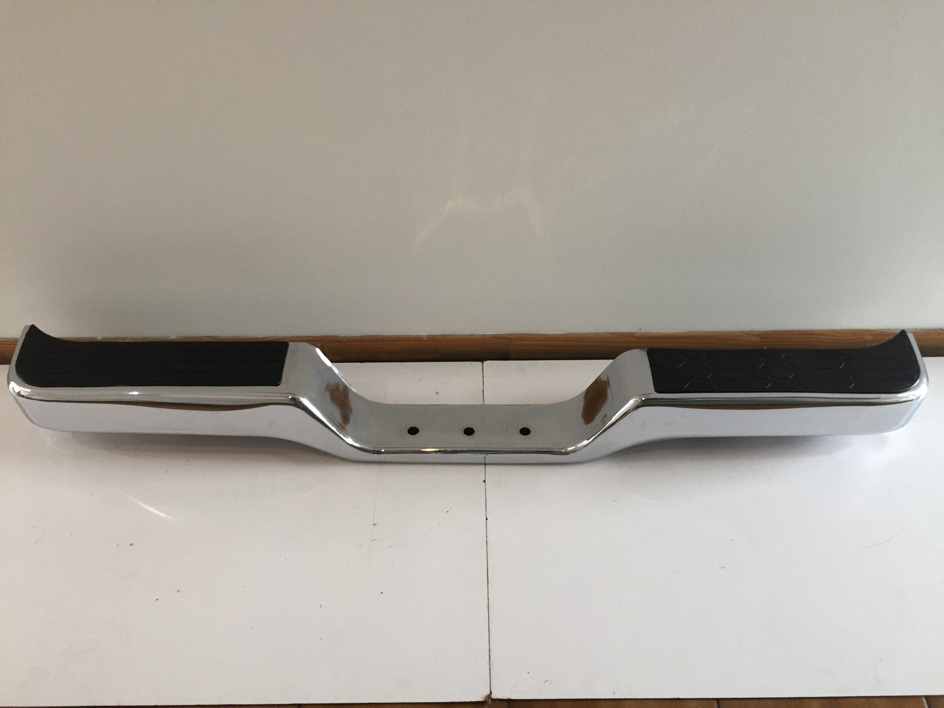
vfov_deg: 48.2
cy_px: 354
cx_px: 472
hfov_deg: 61.7
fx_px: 791
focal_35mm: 29
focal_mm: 4.15
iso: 160
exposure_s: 1/33
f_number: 2.2
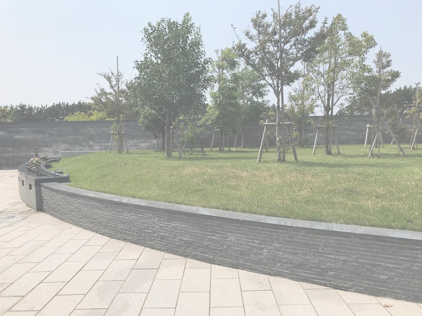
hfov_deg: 63.4
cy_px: 158
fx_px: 341
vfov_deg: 49.7
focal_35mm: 28
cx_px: 211
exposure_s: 1/3546
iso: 20
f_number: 1.8
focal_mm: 3.99
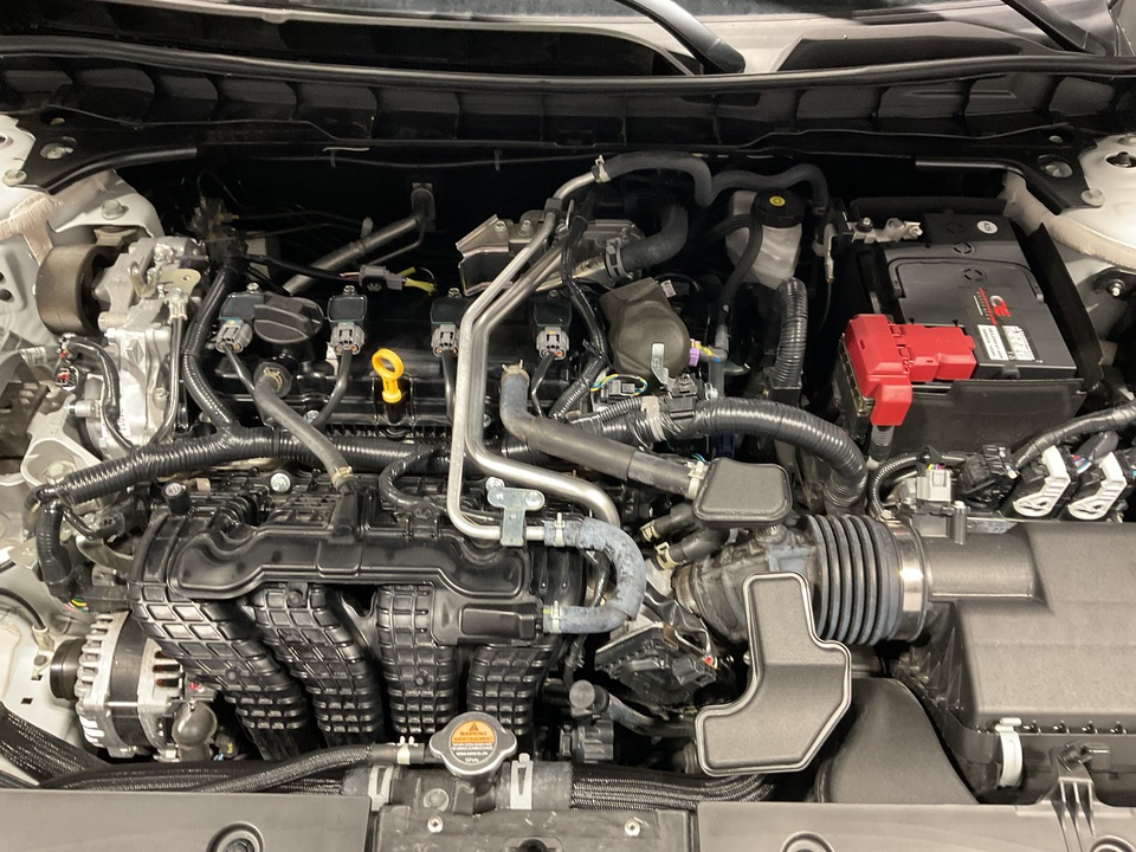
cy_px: 426
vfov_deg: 48.2
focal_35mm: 29
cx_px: 568
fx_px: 952
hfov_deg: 61.7
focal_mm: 3
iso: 250
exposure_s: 1/33
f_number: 1.8
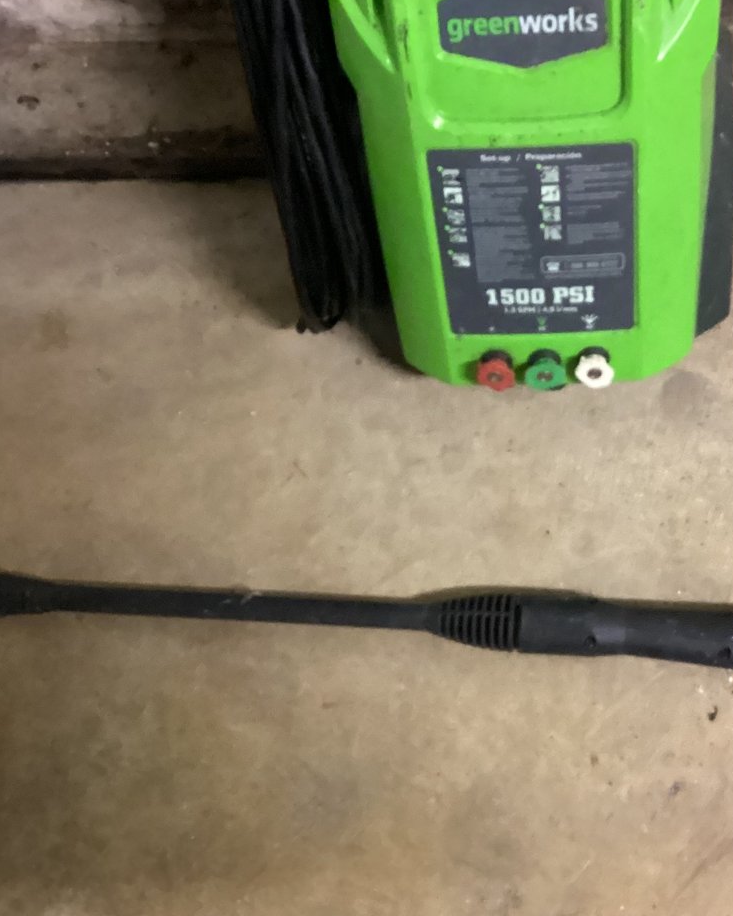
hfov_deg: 29.7
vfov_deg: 37.3
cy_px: 524
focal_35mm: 50
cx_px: 560
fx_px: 1356
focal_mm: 3.3
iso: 640
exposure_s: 1/30
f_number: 2.4
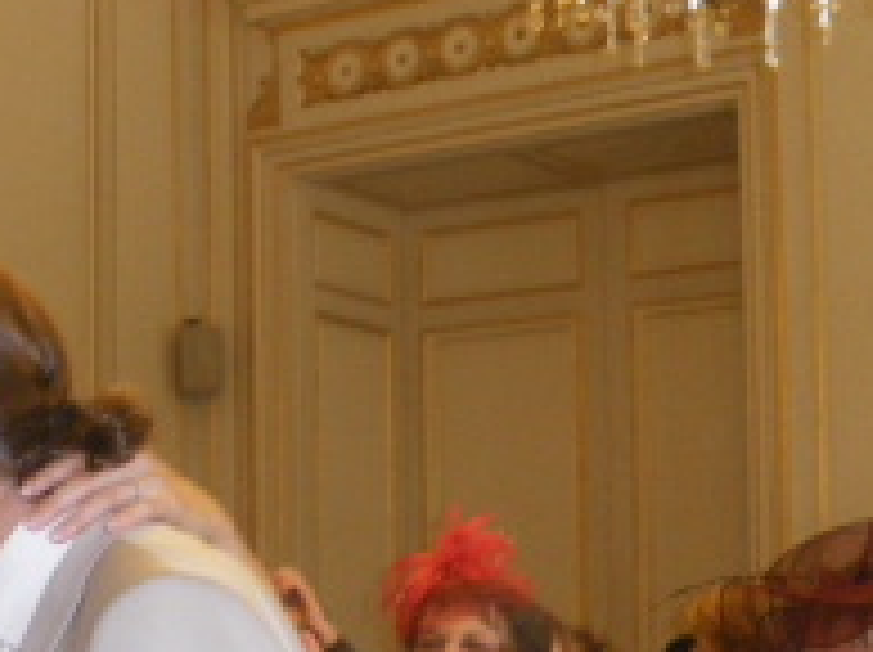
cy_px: 764
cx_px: -29
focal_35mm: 99
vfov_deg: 14.5
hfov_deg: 19.2
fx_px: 2494
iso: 400
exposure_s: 1/50
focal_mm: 6.3
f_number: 3.5
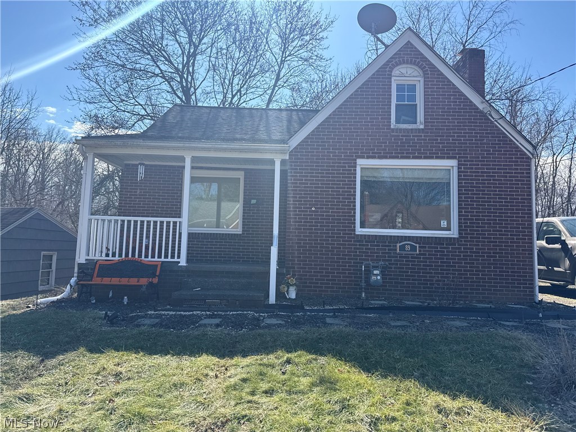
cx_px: 288
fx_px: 399
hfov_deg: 71.6
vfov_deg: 56.8
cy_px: 216
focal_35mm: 24
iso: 100
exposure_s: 1/3425
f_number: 1.78
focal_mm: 6.76
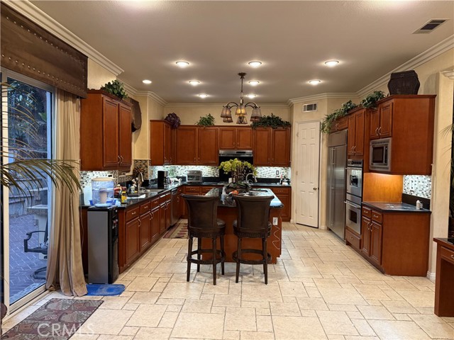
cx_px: 227
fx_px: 315
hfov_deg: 71.6
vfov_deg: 56.8
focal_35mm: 24
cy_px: 170
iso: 320
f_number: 1.78
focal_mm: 6.76
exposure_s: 1/60
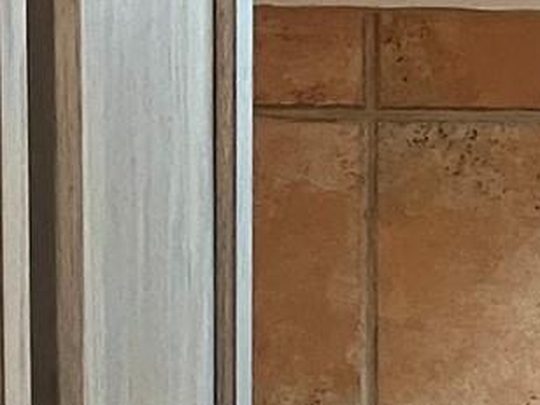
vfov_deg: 7.0
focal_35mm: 186
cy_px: 1315
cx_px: 757
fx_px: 2902
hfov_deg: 10.3
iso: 125
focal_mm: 3.99
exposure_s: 1/60
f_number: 1.8
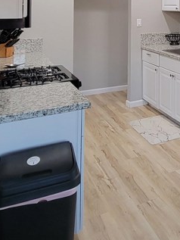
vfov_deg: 39.8
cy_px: 4
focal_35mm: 42
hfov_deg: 28.7
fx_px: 291
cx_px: 228
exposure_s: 1/60
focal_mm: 2.2
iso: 200
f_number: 2.2
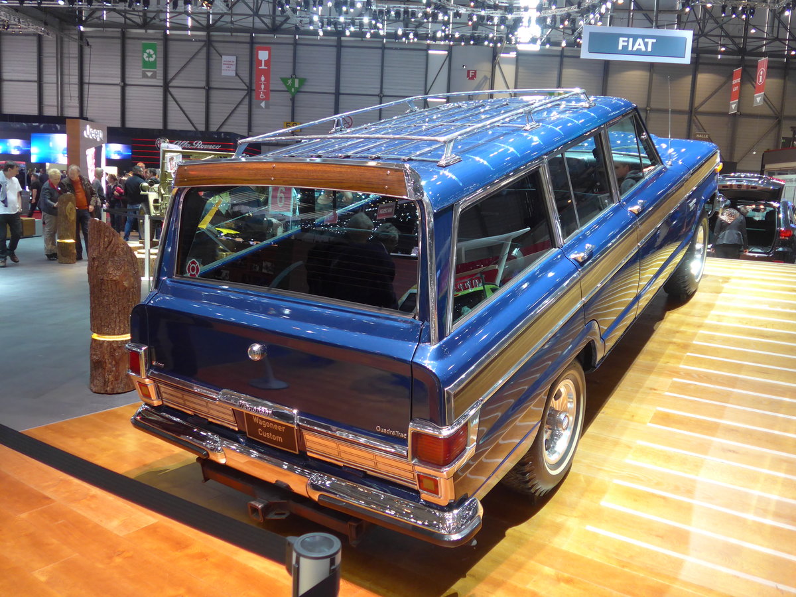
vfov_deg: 48.2
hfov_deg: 61.7
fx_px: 667
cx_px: 398
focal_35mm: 29
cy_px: 298
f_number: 2
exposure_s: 1/60
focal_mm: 6
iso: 250
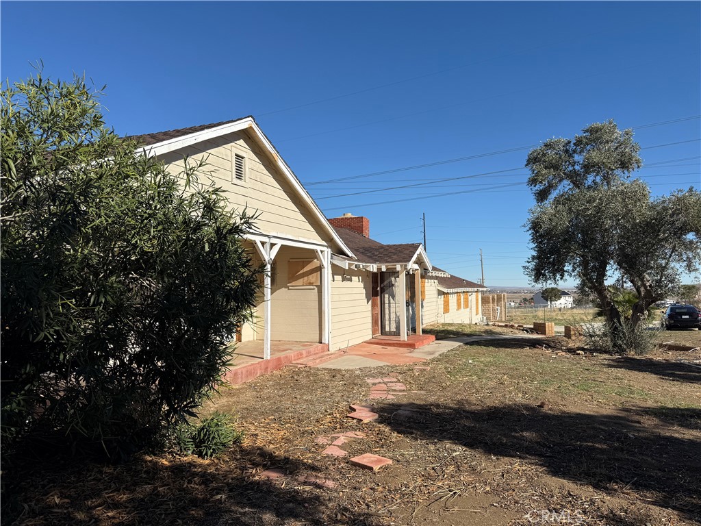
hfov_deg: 71.6
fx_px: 486
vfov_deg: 56.8
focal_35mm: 24
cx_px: 350
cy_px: 263
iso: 80
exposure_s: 1/6173
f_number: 1.78
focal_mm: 6.76
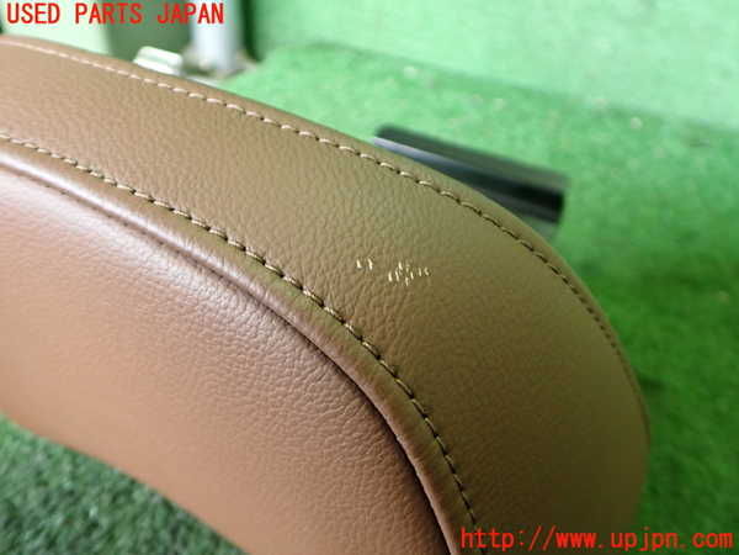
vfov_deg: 46.8
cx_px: 370
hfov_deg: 60.0
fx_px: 640
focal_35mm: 30
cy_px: 278
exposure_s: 1/30
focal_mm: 5.4
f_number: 2.3
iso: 400
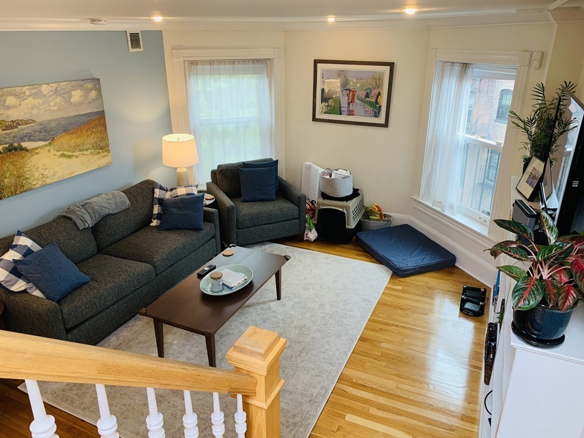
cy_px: 219
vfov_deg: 53.1
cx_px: 292
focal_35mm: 26
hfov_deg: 67.3
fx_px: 439
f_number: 1.8
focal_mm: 4.25
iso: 80
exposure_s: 1/120
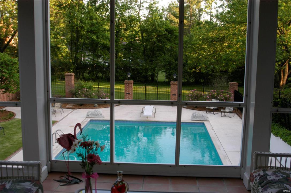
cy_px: 96
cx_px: 146
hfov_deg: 46.4
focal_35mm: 42
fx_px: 339
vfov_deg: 31.8
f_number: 4.5
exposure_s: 1/80
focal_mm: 28
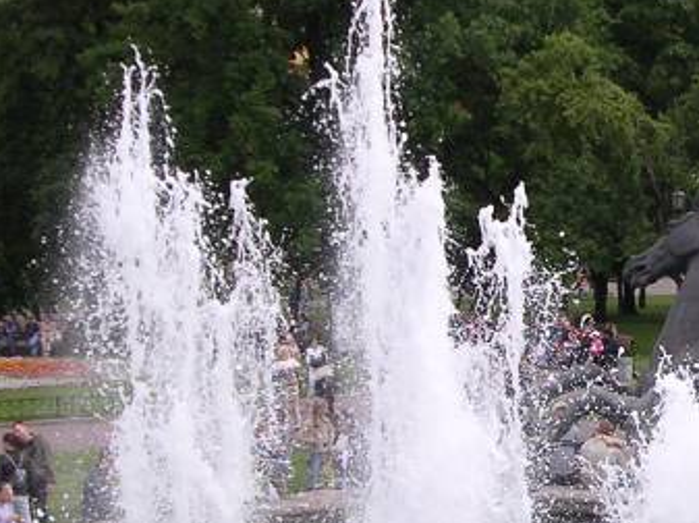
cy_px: 380
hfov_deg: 15.4
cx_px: 687
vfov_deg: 11.7
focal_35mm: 126
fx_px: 2542
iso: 100
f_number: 3.2
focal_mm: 8
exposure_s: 1/424
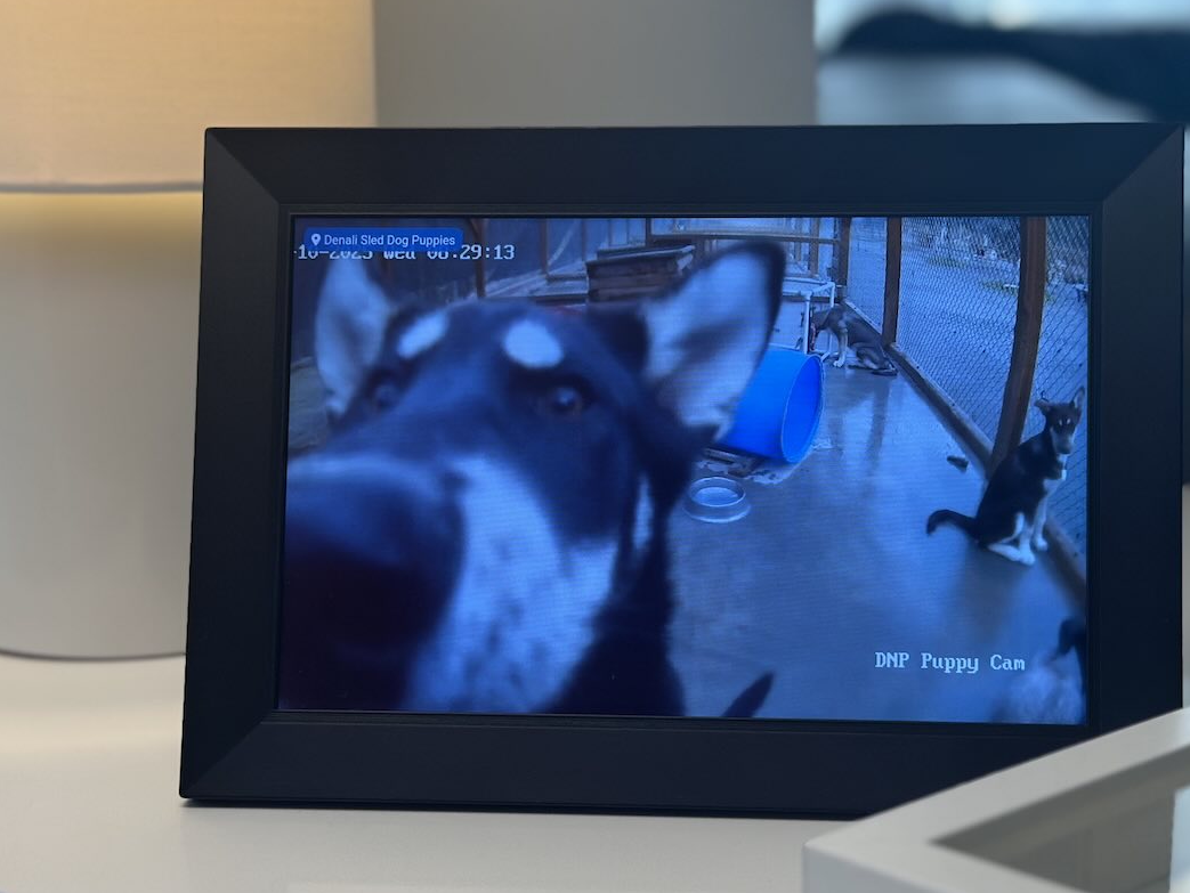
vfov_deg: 21.3
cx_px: 689
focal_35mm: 69
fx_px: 2373
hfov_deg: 28.1
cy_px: 482
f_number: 1.78
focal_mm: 6.86
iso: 80
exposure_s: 1/120
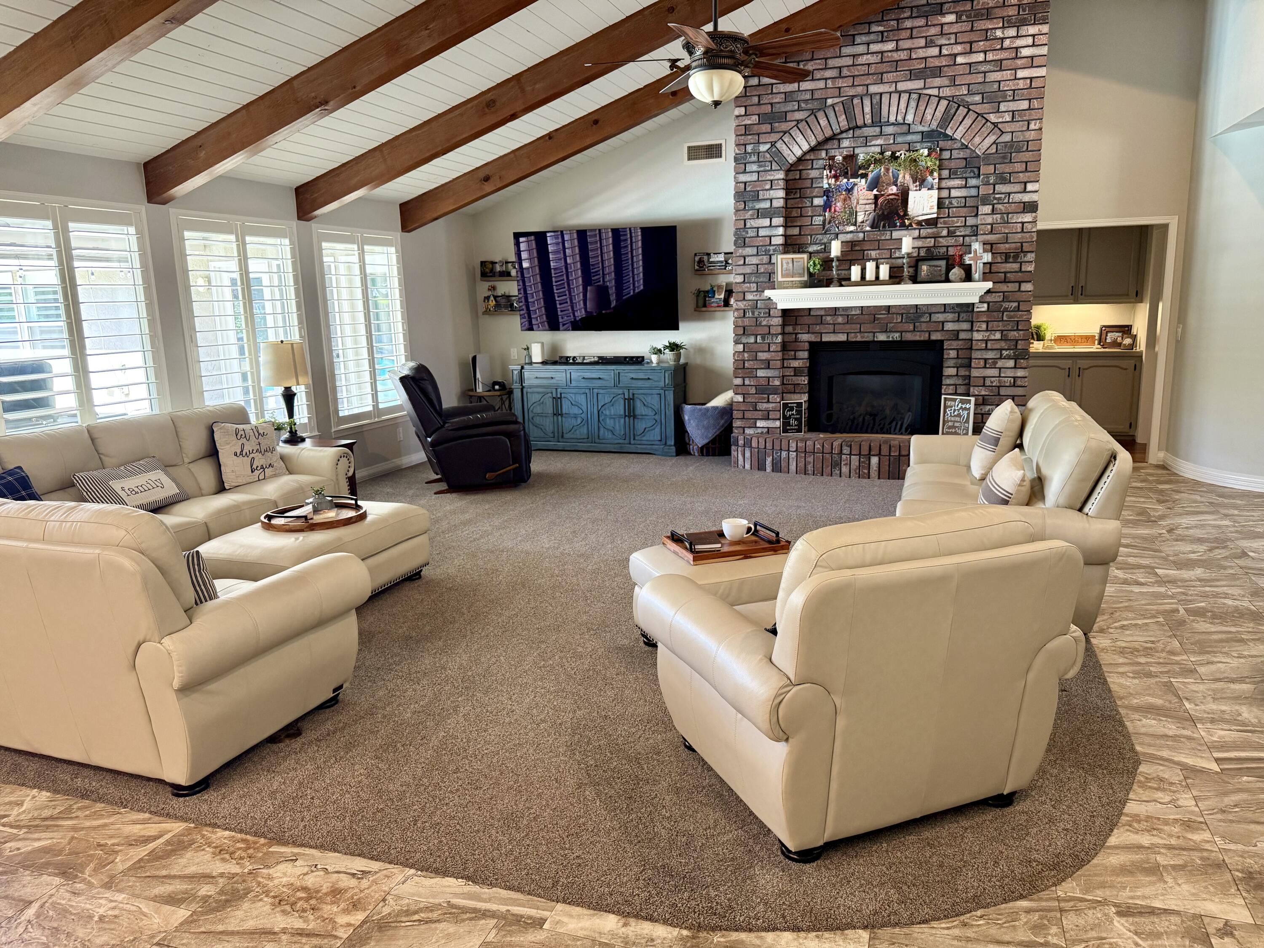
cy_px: 474
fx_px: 876
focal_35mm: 24
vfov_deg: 56.8
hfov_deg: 71.6
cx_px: 632
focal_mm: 6.76
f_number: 1.78
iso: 250
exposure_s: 1/60
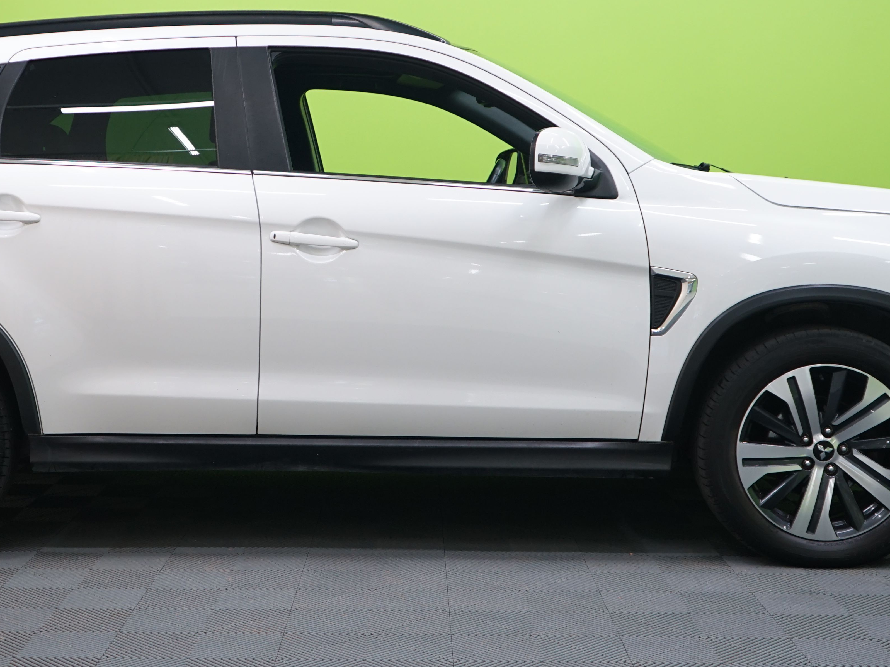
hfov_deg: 34.2
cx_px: 356
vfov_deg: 26.0
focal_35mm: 56
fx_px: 1440
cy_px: 240
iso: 500
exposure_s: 1/50
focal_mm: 31
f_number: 4
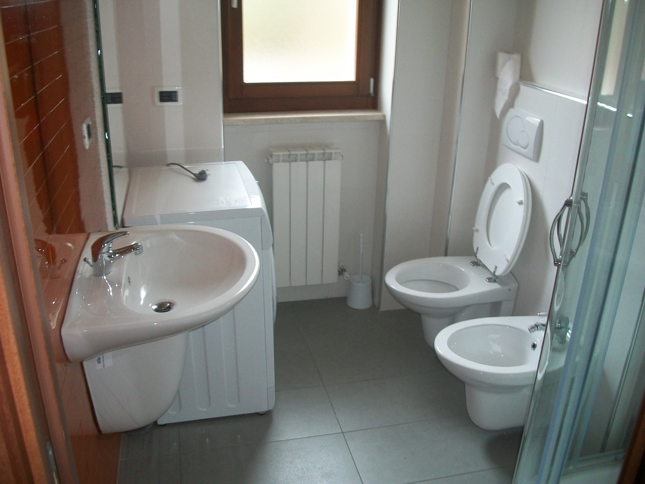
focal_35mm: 32
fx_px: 596
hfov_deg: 56.8
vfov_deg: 44.2
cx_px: 322
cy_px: 242
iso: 160
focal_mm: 5.7
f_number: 2.9
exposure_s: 1/30
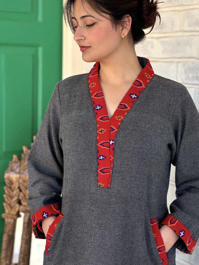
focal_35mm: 82
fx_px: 629
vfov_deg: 23.8
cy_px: 132
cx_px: 102
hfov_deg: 18.0
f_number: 2.8
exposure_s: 1/99
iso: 80
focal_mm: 9
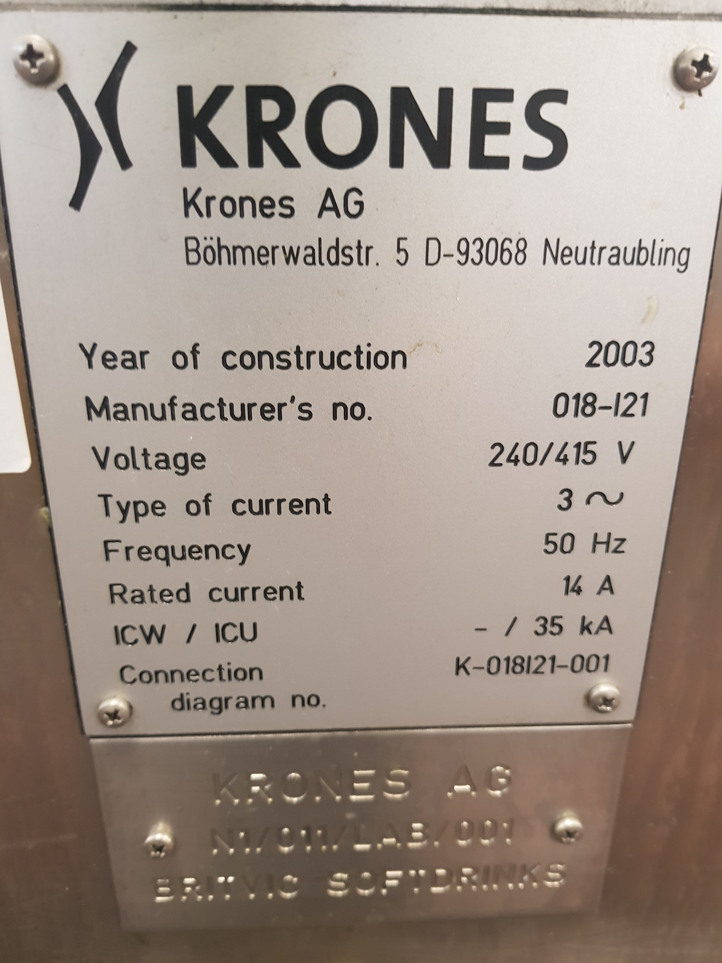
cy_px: 482
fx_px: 723
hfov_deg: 53.1
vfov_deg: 67.3
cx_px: 361
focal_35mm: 26
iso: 200
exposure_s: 1/17
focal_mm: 4.3
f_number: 1.7
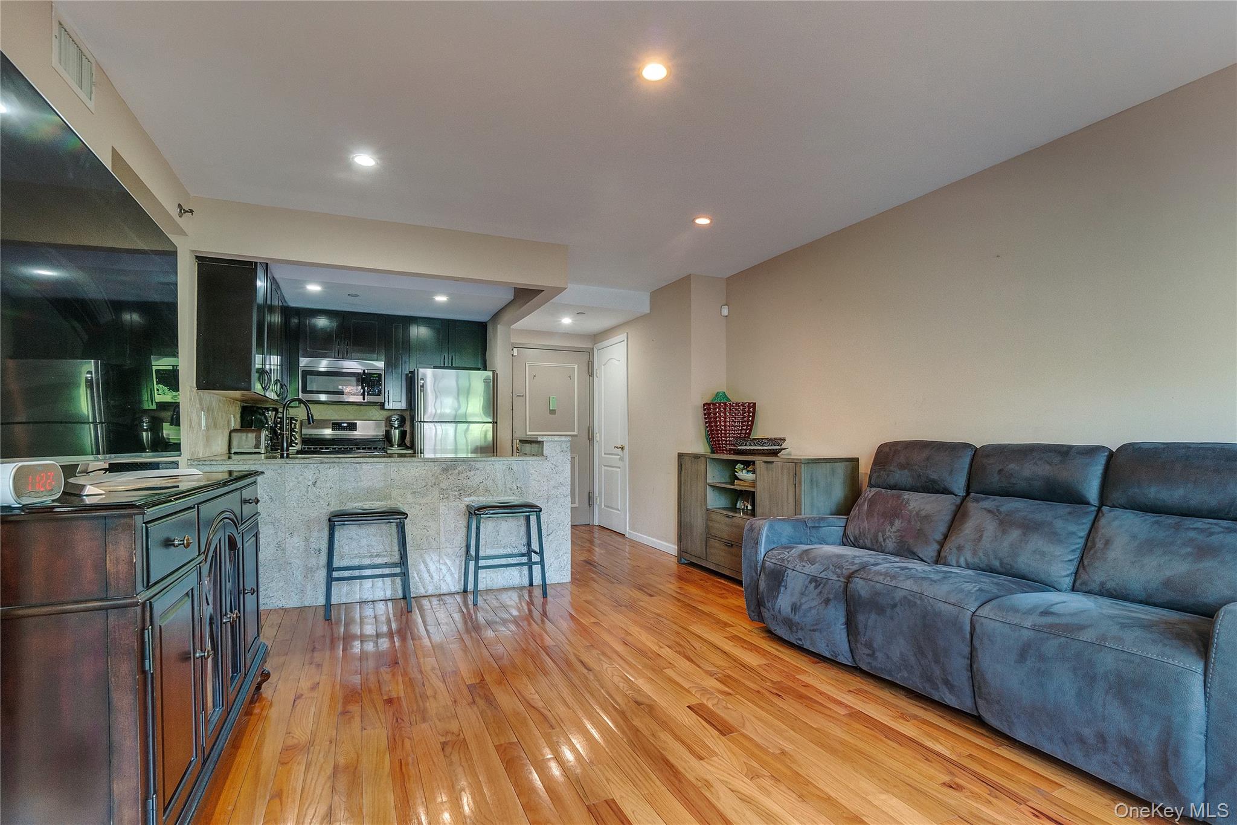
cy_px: 412
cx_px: 618
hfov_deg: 100.4
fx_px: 515
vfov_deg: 77.3
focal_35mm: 15
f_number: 9
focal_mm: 10
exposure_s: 1/13
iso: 800
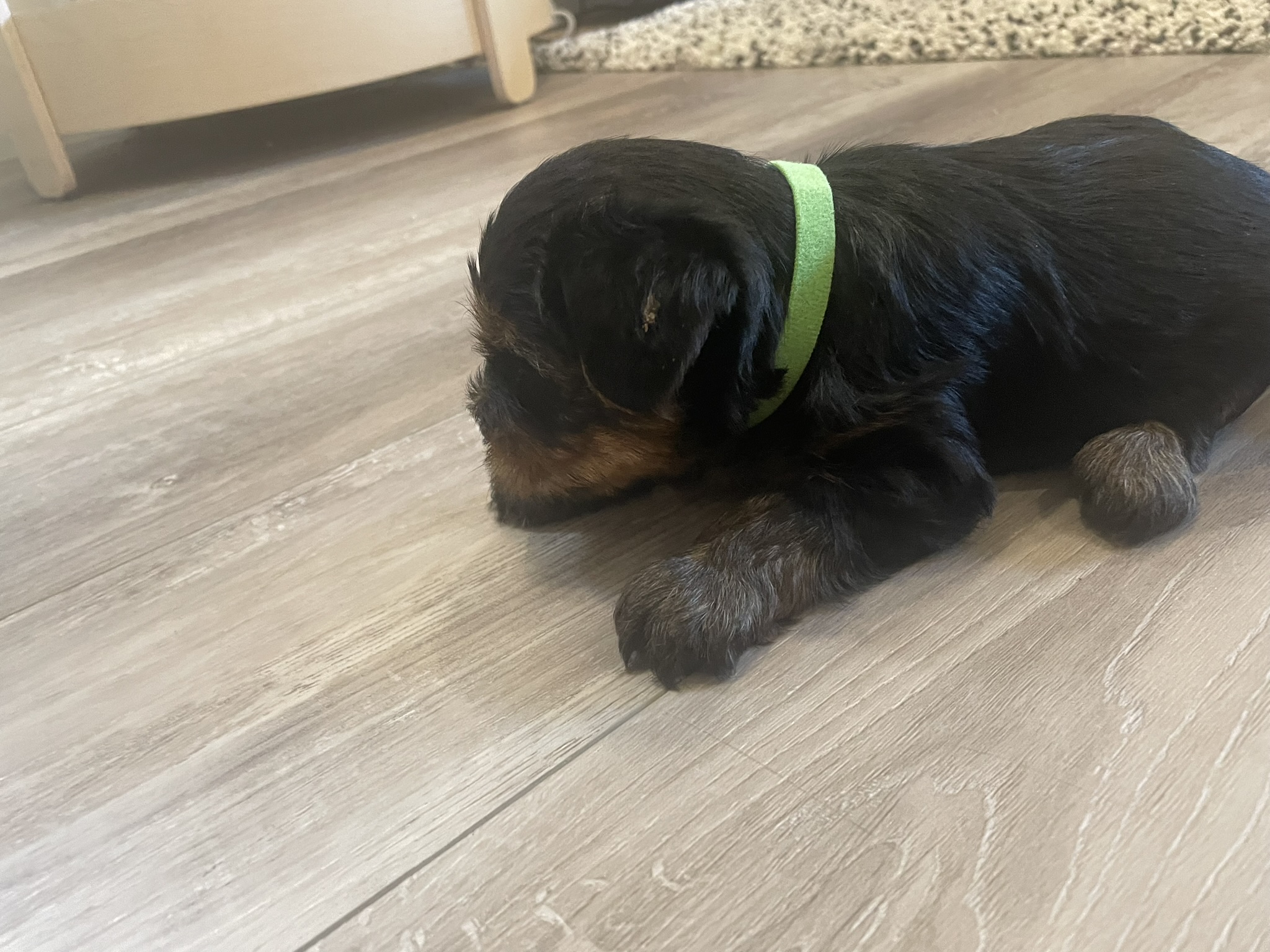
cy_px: 476
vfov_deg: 53.1
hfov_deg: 67.3
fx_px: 954
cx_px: 635
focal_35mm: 26
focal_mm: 4.2
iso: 320
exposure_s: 1/60
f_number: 1.6
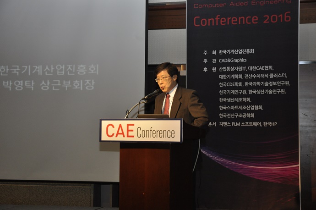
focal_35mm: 63
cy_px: 105
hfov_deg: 31.9
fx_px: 552
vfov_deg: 21.5
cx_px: 158
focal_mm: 42
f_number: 6.3
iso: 1000
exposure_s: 1/60
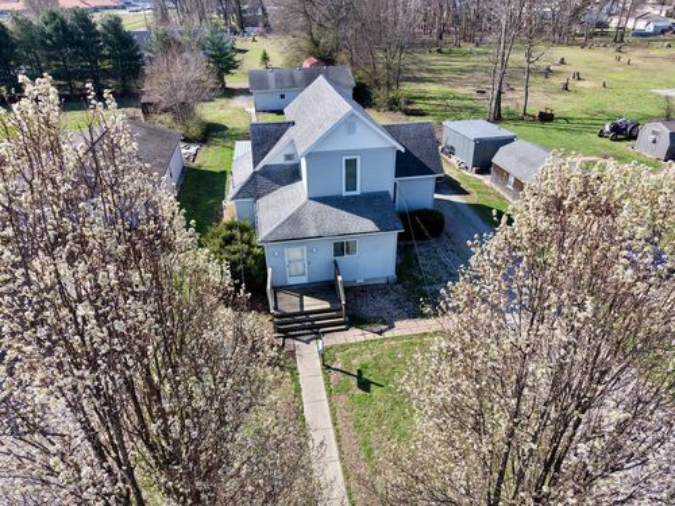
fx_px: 468
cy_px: 253
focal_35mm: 24
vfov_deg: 56.8
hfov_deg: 71.6
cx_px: 338
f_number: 1.8
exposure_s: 1/1250
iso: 100
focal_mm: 8.67
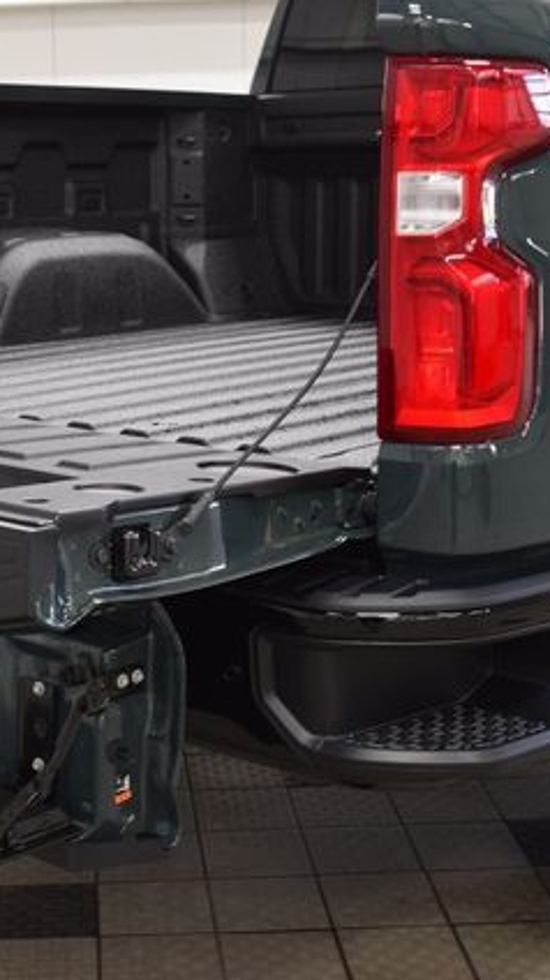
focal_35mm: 57
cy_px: 491
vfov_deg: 36.6
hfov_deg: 20.7
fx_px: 1480
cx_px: 65
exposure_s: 1/15
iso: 640
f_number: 6.3
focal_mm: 24
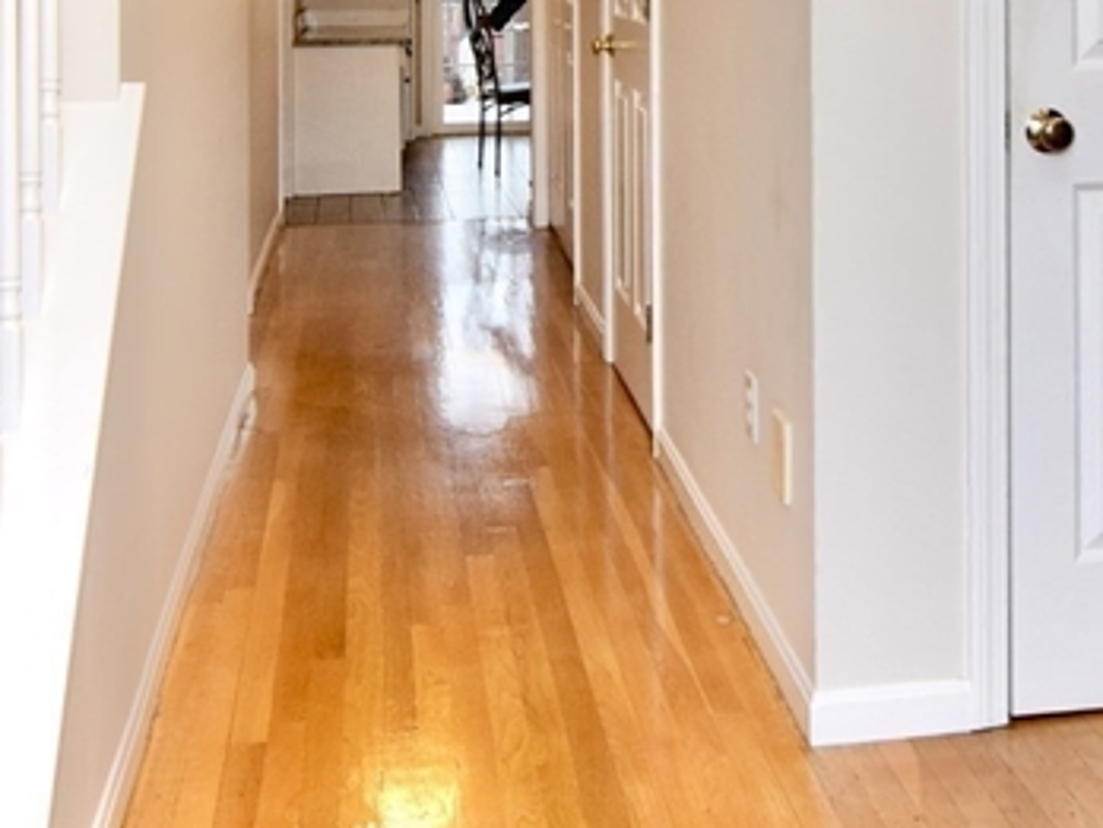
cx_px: 685
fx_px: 1625
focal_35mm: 51
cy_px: -56
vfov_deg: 26.6
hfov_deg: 37.3
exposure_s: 1/125
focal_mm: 12
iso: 560
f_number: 5.6
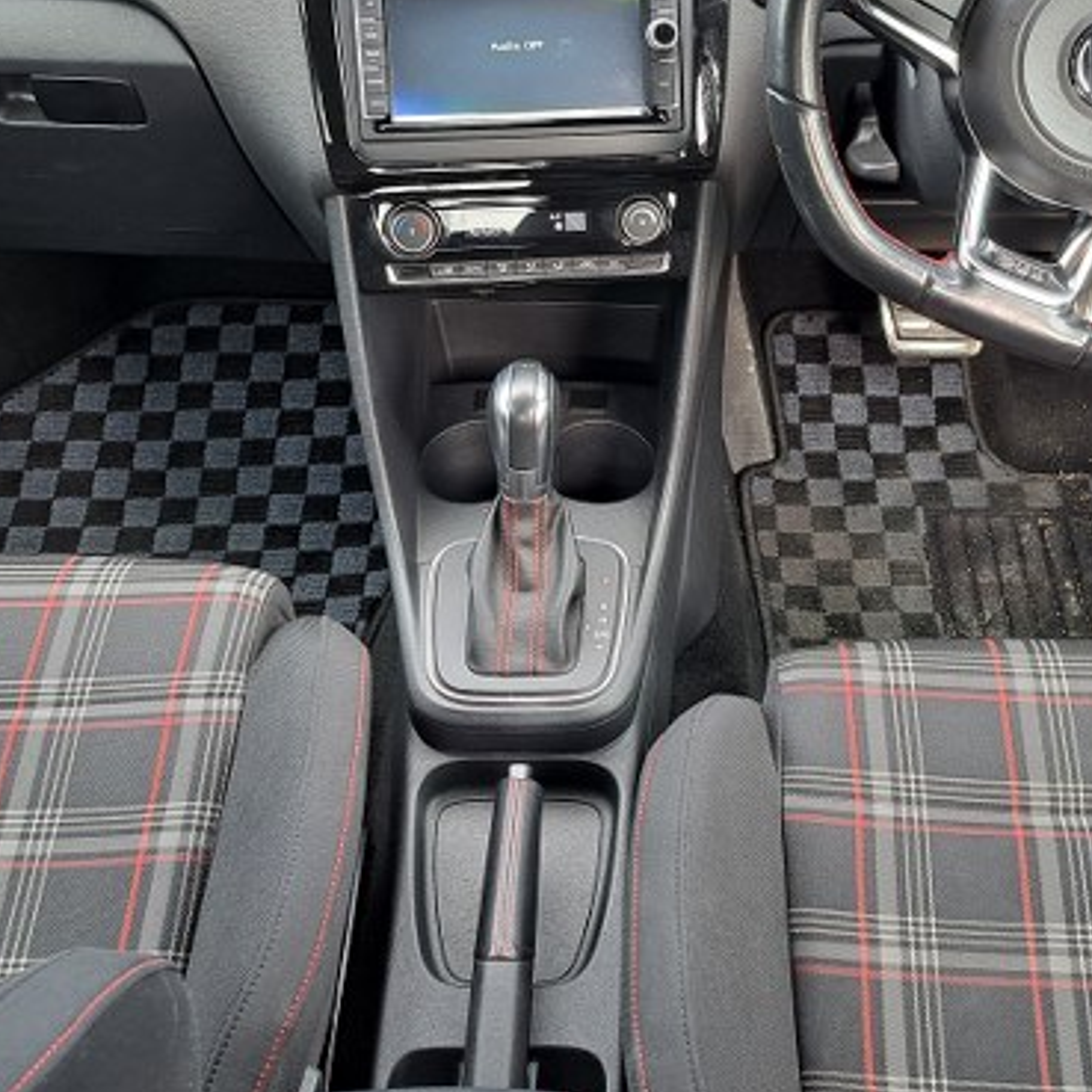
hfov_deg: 36.6
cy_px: 388
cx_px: 663
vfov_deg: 36.5
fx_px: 1642
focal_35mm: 46
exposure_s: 1/50
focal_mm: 5.23
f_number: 1.8
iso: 50
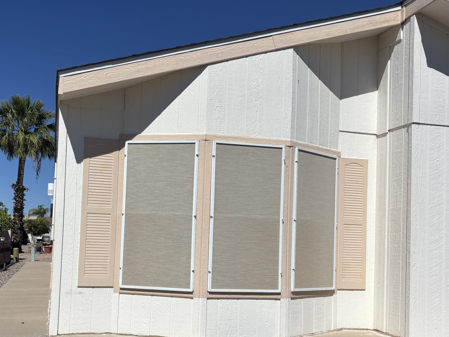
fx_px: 519
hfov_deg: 46.5
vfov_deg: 35.7
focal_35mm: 40
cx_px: 181
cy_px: 214
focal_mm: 5.96
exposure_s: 1/12195
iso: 50
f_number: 1.6
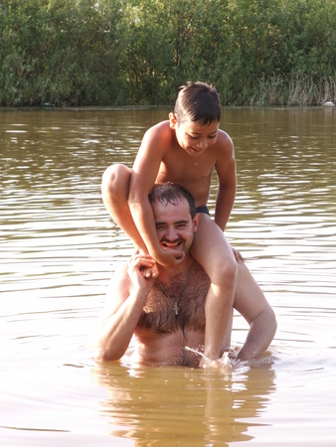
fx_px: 1836
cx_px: 168
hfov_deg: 10.5
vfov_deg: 13.9
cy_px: 224
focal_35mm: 142
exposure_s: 1/100
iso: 50
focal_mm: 23.15
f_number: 4
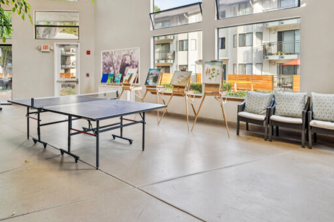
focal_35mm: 23
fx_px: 213
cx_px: 137
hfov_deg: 75.5
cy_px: 78
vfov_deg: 54.2
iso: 100
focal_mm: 16
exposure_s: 1/30
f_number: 5.6
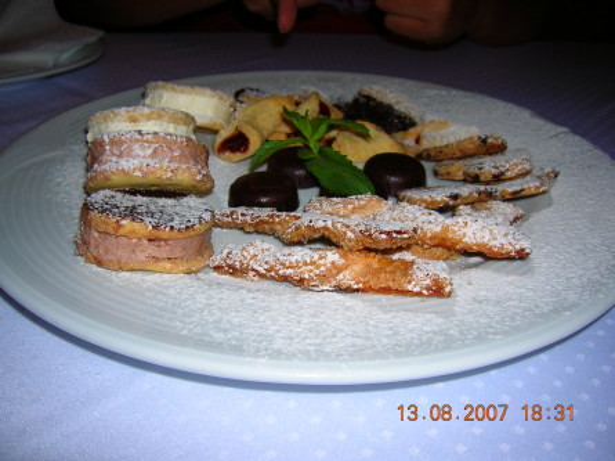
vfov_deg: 41.7
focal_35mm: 34
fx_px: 604
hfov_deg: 54.0
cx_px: 308
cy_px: 230
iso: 50
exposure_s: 1/60.1
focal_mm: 5.7
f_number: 2.9
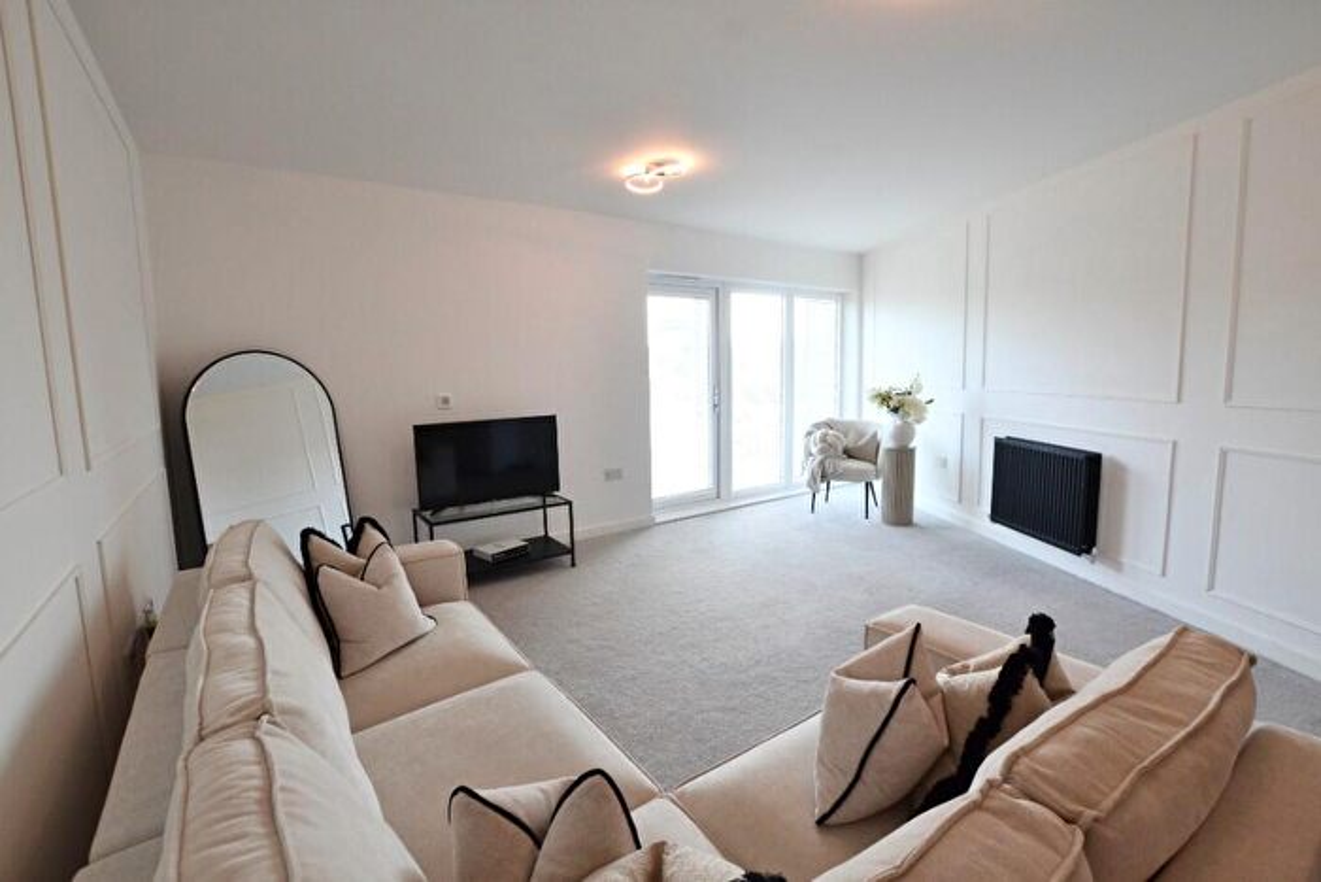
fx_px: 550
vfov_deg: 77.4
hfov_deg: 100.4
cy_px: 441
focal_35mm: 15
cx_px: 660
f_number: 5.6
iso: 400
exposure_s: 1/60
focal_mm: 10
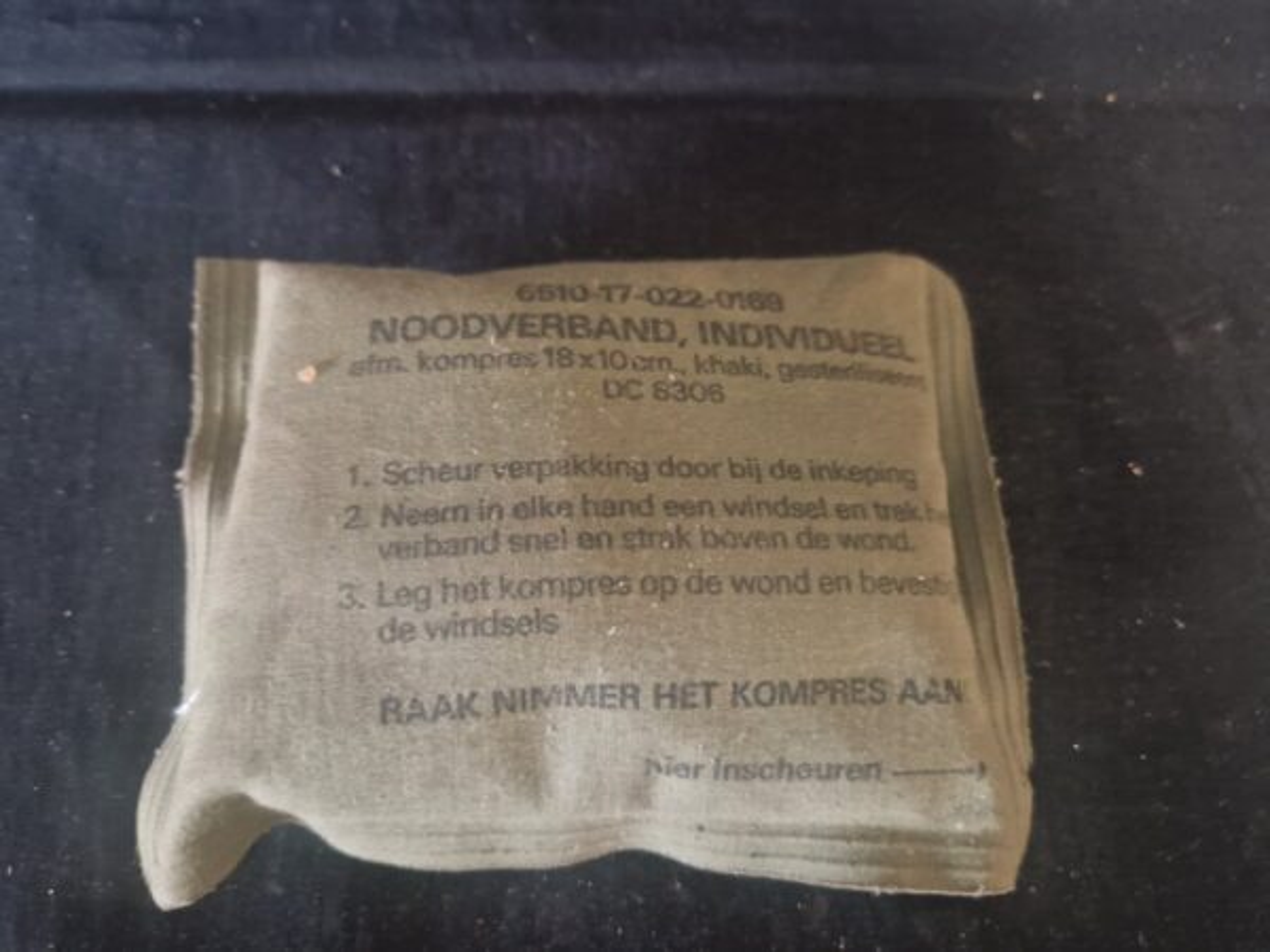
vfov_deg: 58.9
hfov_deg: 73.9
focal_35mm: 23
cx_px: 635
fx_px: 844
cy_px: 476
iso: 500
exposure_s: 1/17
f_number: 1.8
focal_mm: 5.4
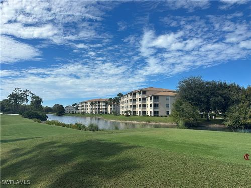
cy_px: 94
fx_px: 174
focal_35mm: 24
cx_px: 126
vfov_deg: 56.8
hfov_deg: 71.6
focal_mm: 6.86
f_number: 1.78
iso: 80
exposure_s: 1/7042
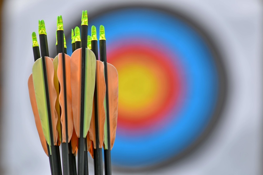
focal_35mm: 390
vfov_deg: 3.5
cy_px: 88
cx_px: 132
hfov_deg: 5.3
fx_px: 2849
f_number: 7.1
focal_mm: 260
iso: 200
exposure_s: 1/800
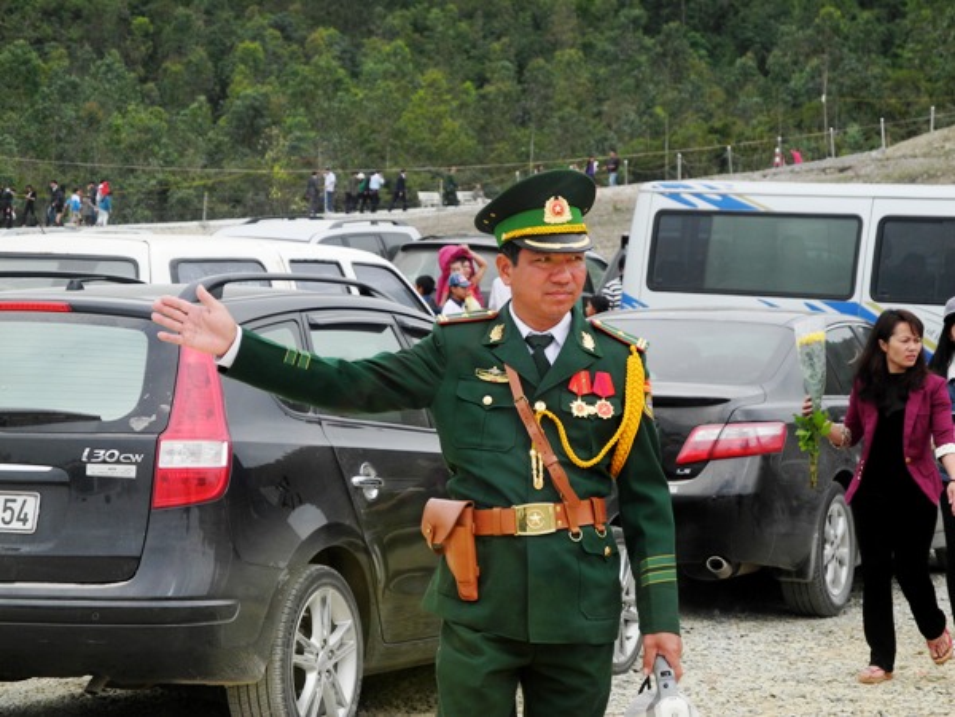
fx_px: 3283
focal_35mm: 119
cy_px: 358
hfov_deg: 16.6
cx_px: 478
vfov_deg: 12.5
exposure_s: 1/375
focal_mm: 25.4
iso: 100
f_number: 4.5
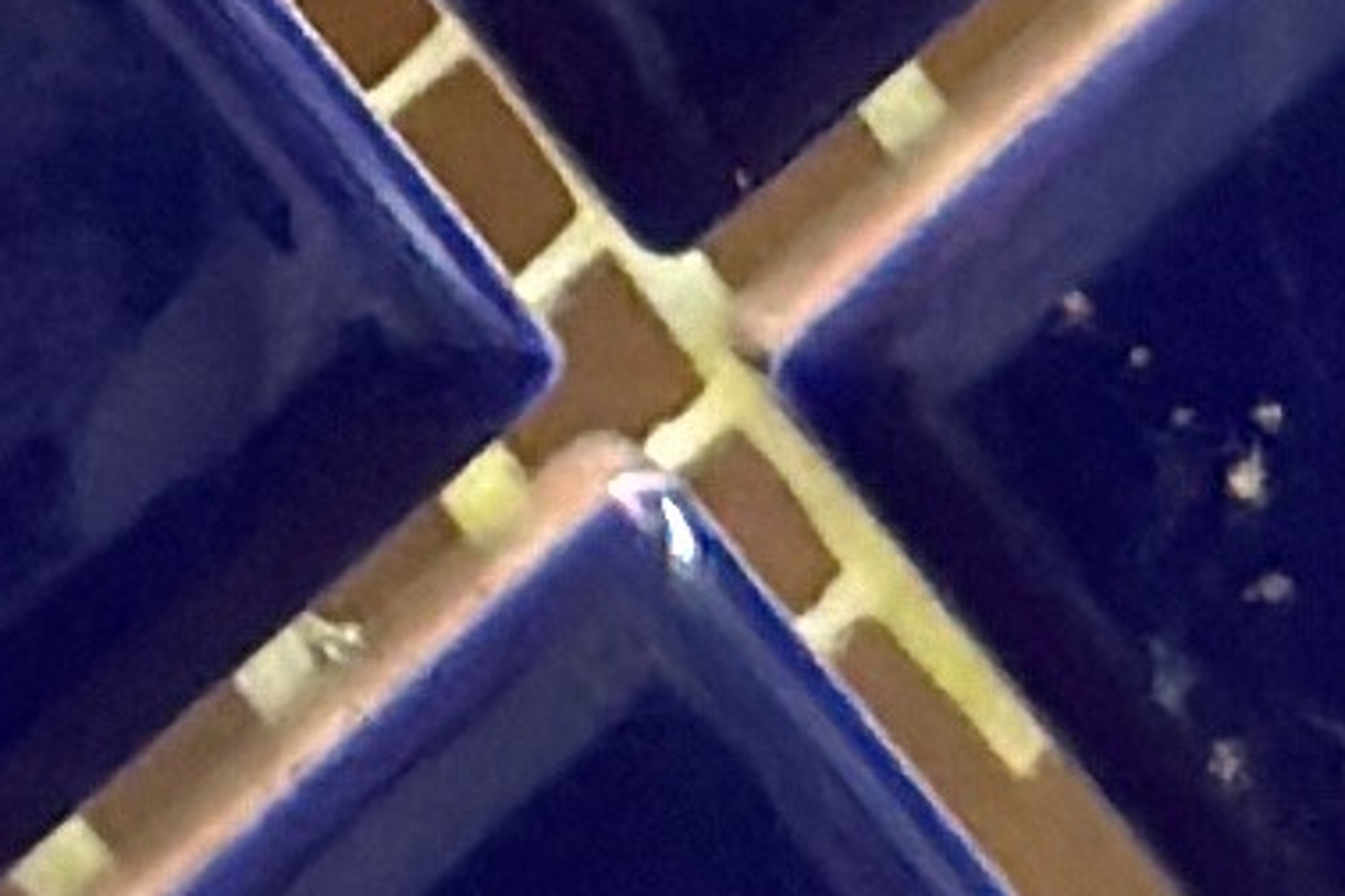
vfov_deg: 2.4
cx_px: 295
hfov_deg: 3.9
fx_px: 19875
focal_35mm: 532
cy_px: -4452
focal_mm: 6.86
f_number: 1.78
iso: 160
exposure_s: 1/50
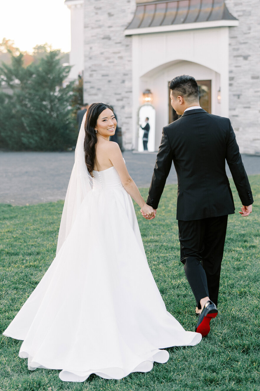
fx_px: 737
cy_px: 152
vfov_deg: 29.6
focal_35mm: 68
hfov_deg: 20.0
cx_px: 141
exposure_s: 1/320
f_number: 2
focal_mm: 50
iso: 160
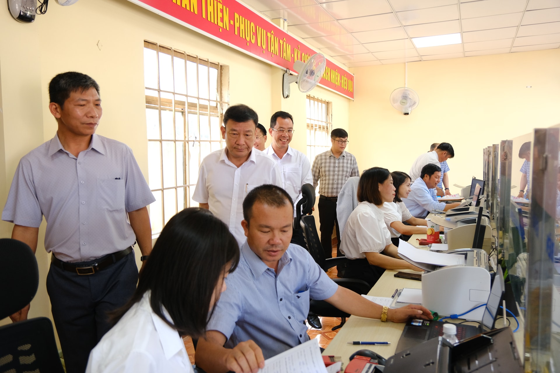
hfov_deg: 65.5
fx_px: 436
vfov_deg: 46.4
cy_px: 186
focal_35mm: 28
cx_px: 280
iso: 1250
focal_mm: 18.4
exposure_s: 1/125
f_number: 4
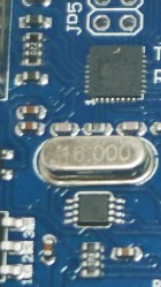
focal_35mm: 387
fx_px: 2938
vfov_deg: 5.6
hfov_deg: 3.1
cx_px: 432
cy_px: 148
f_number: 5.6
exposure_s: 1/100
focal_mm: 50
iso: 400
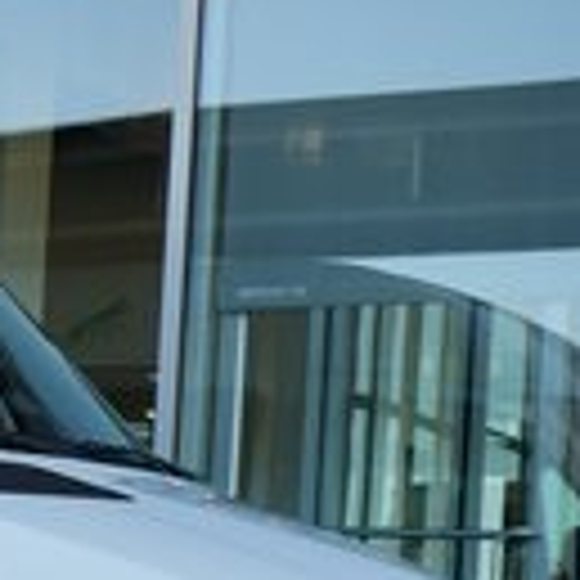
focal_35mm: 152
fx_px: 2881
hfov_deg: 10.3
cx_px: -701
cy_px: 623
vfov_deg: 11.3
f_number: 8
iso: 1000
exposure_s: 1/400
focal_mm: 36
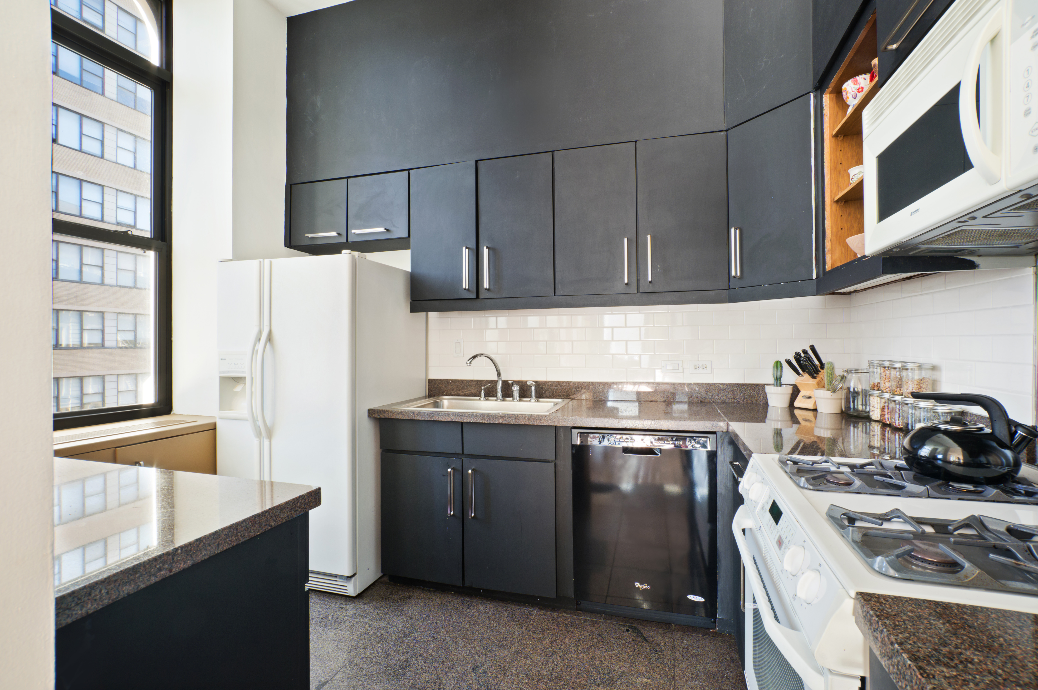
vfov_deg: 77.2
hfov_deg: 100.4
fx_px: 432
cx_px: 519
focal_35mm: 15
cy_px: 345
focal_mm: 10
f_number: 11
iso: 200
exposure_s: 2
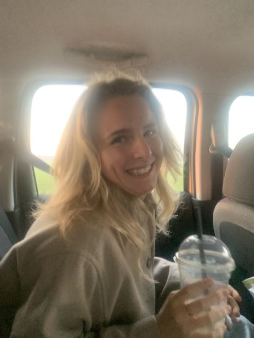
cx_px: 127
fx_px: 254
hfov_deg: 53.1
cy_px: 169
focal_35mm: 26
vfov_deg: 67.3
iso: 250
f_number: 1.8
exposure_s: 1/60
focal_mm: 4.25
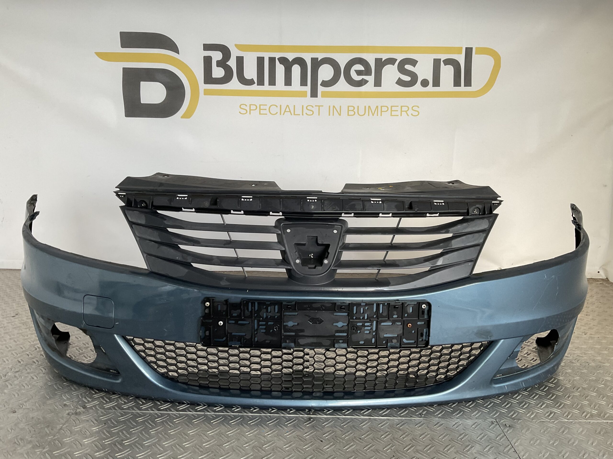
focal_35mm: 29
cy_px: 230
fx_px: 514
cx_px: 306
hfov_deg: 61.7
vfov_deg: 48.2
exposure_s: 1/60
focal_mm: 3
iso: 50
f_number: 1.8
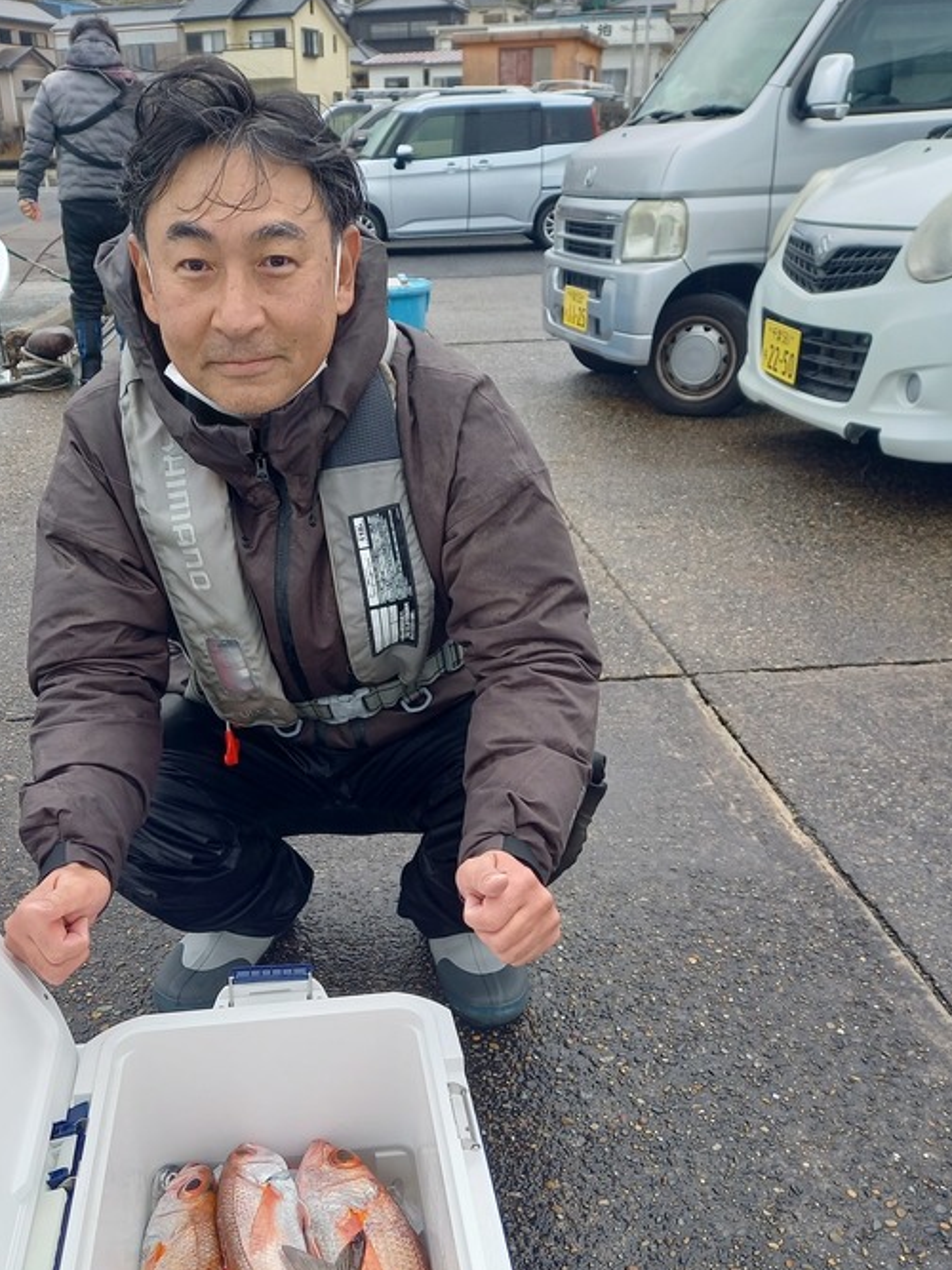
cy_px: 769
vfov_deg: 56.3
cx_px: 379
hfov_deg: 43.9
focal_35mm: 32
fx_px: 1174
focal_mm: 4.65
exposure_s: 1/116
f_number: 1.8
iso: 50
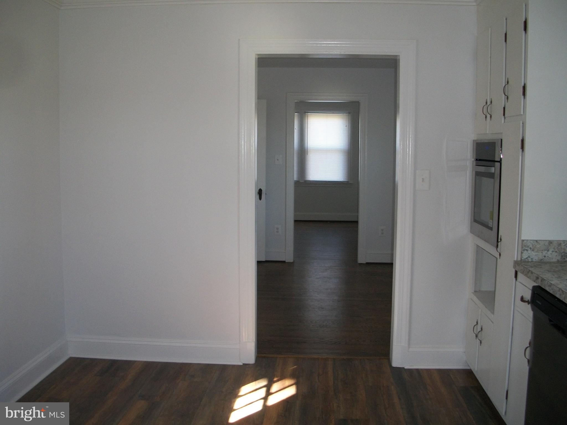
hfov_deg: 52.6
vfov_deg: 40.7
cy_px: 212
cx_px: 284
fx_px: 573
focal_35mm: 35
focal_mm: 6.3
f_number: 3.1
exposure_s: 1/30
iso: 160
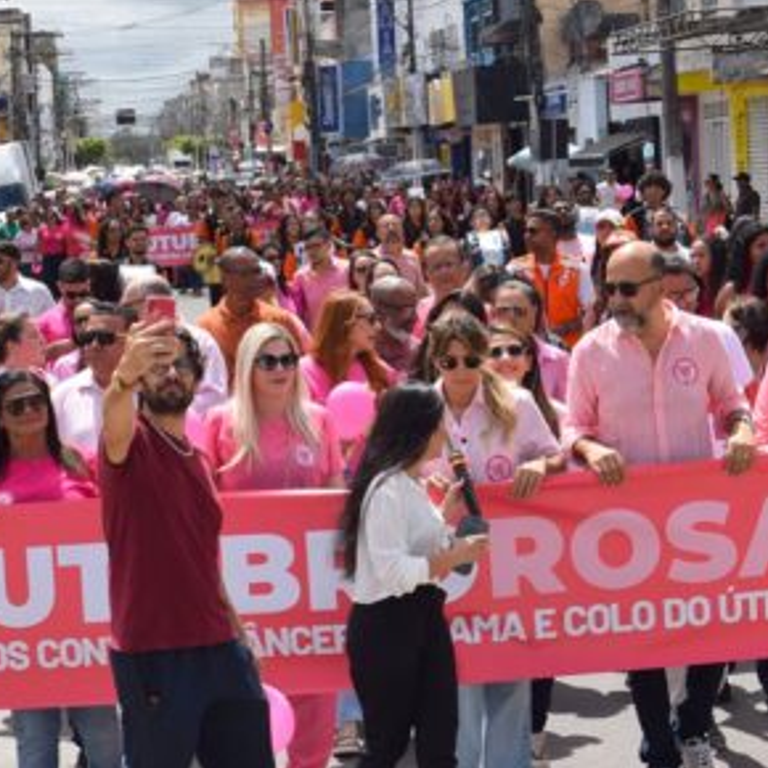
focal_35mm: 114
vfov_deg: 15.3
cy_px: 327
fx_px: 2864
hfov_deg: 15.3
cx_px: 310
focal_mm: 35
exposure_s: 1/400
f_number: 10
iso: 200
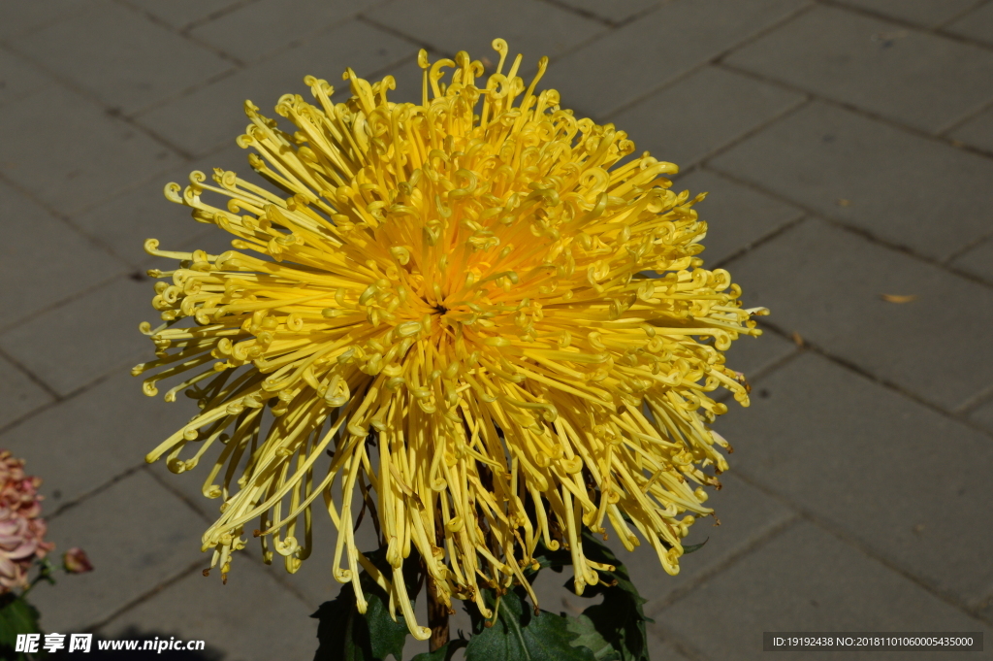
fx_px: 2067
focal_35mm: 75
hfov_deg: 27.0
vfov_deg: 18.2
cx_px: 496
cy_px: 330
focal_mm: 50
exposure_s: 1/640
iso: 200
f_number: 18
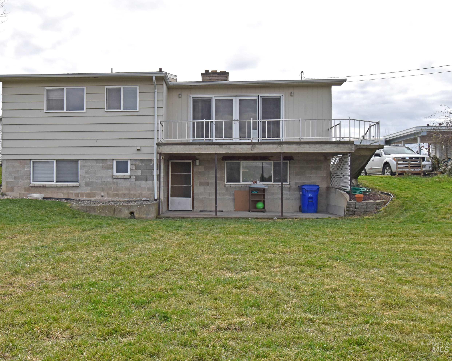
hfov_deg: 59.0
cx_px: 183
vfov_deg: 49.1
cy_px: 177
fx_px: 396
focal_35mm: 30
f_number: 10
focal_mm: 17
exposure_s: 1/400
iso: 200
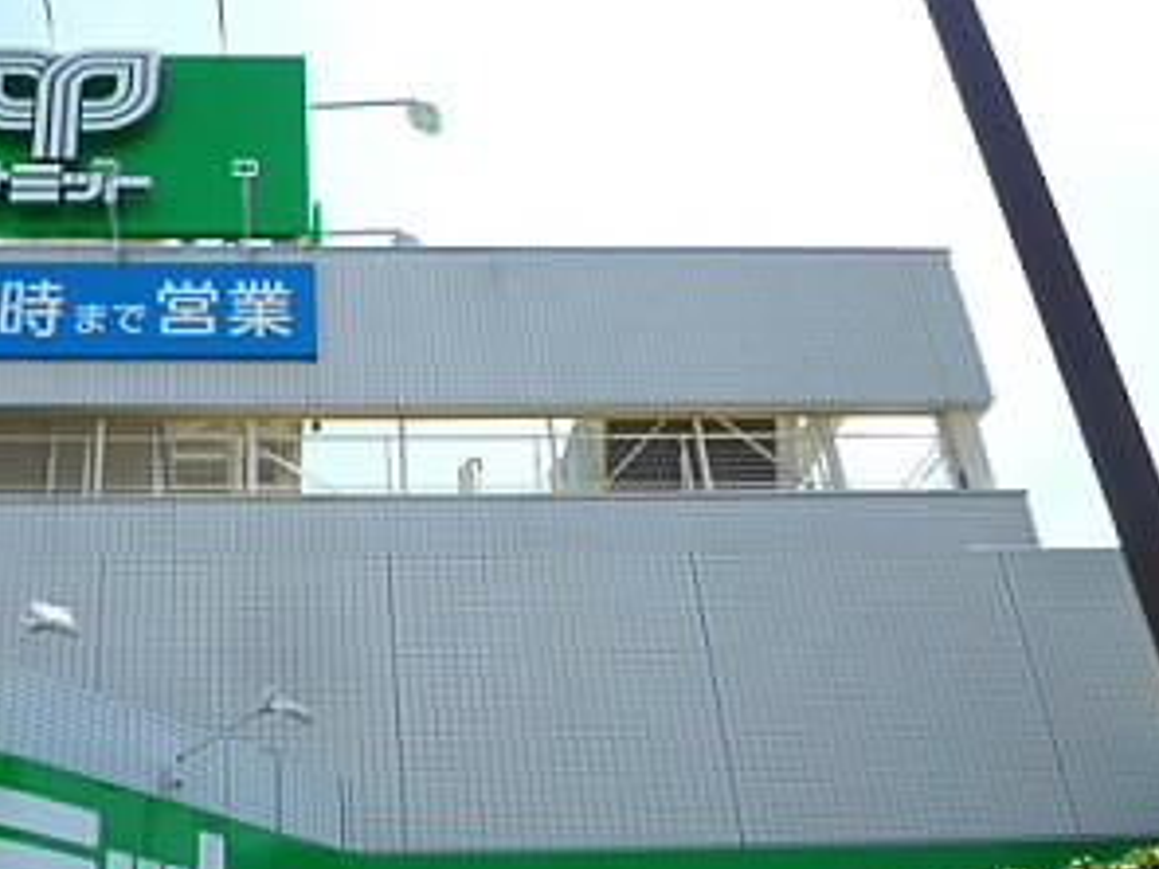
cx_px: 305
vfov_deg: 36.9
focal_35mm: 38
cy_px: 648
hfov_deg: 47.4
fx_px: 1272
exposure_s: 1/640
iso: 80
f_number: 2.8
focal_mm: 4.4
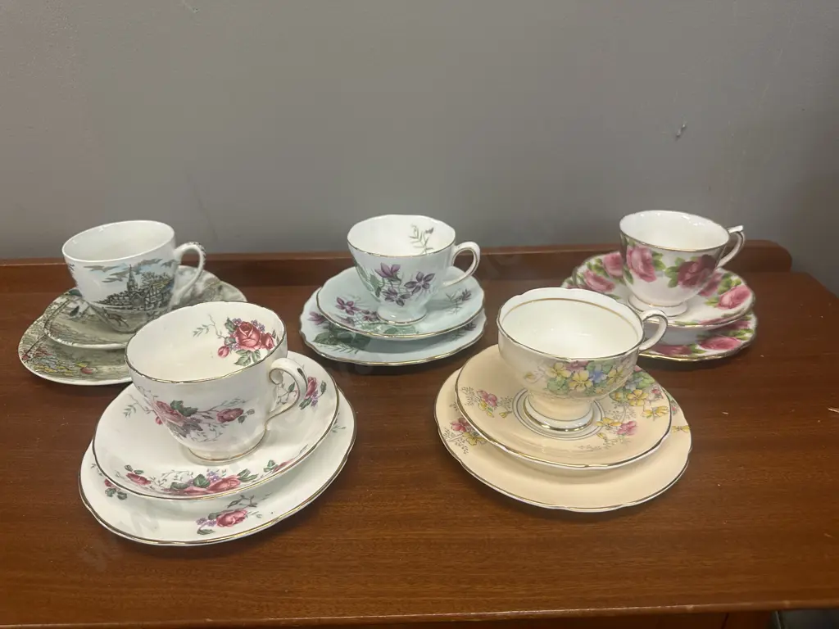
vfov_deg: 56.8
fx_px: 582
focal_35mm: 24
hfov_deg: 71.6
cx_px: 420
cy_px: 314
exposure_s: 1/100
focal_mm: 6.86
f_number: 1.78
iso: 200
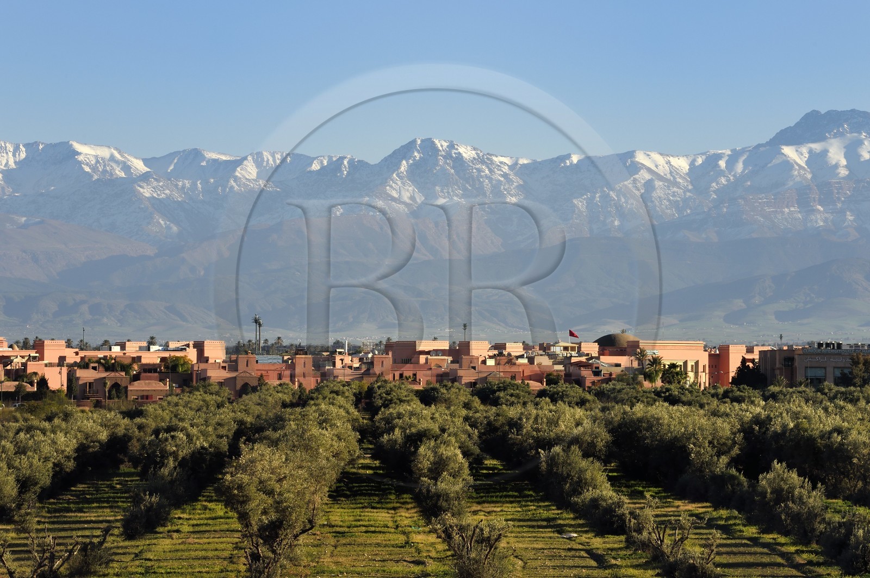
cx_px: 435
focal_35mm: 200
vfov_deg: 6.9
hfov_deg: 10.3
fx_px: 4829
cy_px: 289
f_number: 13
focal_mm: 200
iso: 200
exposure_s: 1/320
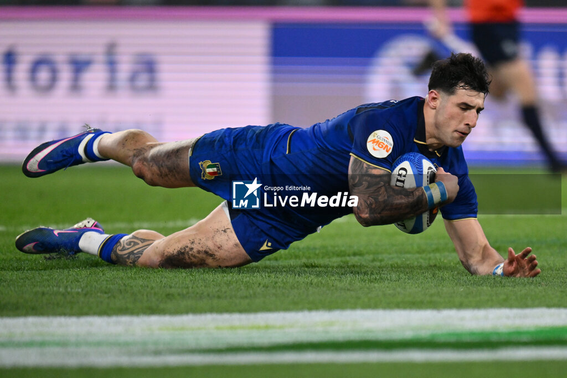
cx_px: 284
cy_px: 189
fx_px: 8817
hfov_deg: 3.7
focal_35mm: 560
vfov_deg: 2.5
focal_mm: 560
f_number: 4
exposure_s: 1/1600
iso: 2500
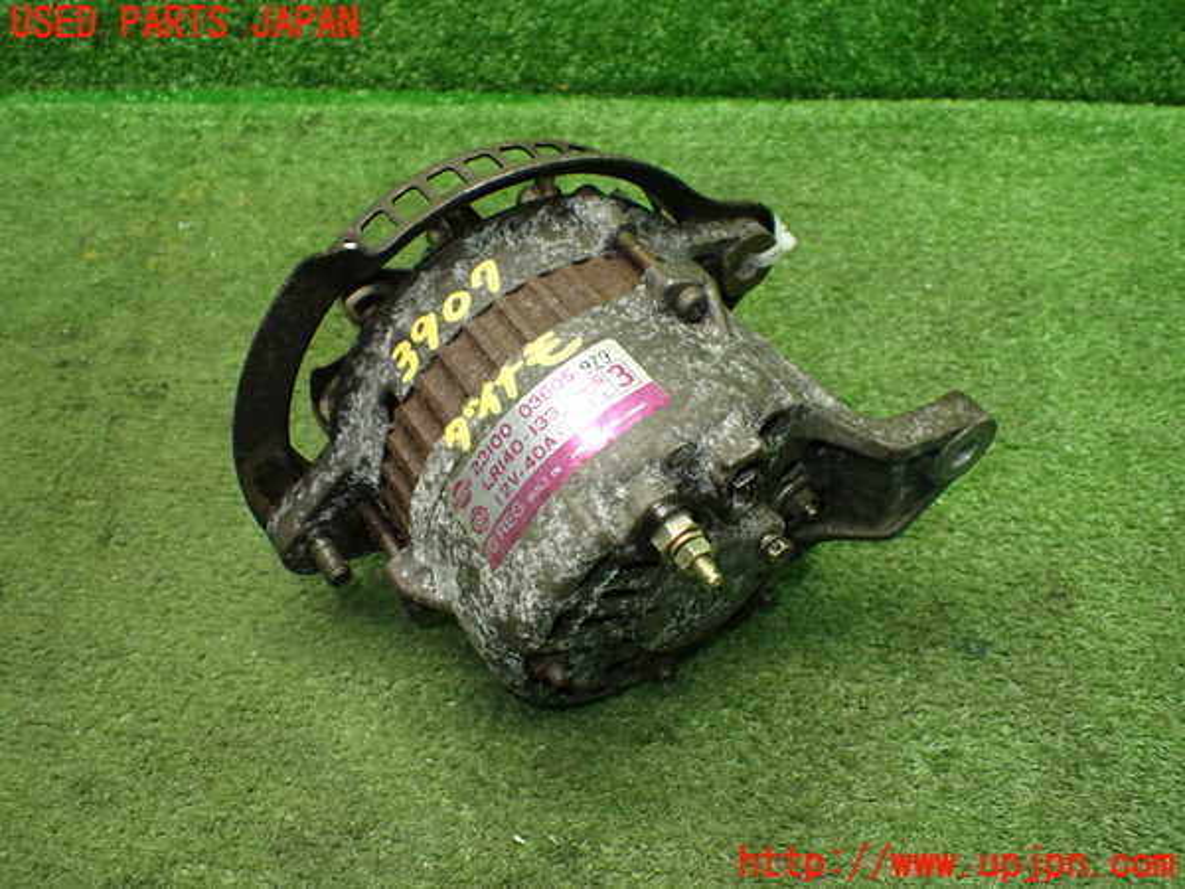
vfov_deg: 46.8
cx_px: 592
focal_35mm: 30
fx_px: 1027
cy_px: 444
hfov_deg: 60.0
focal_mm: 5.4
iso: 800
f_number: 2.3
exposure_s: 1/100
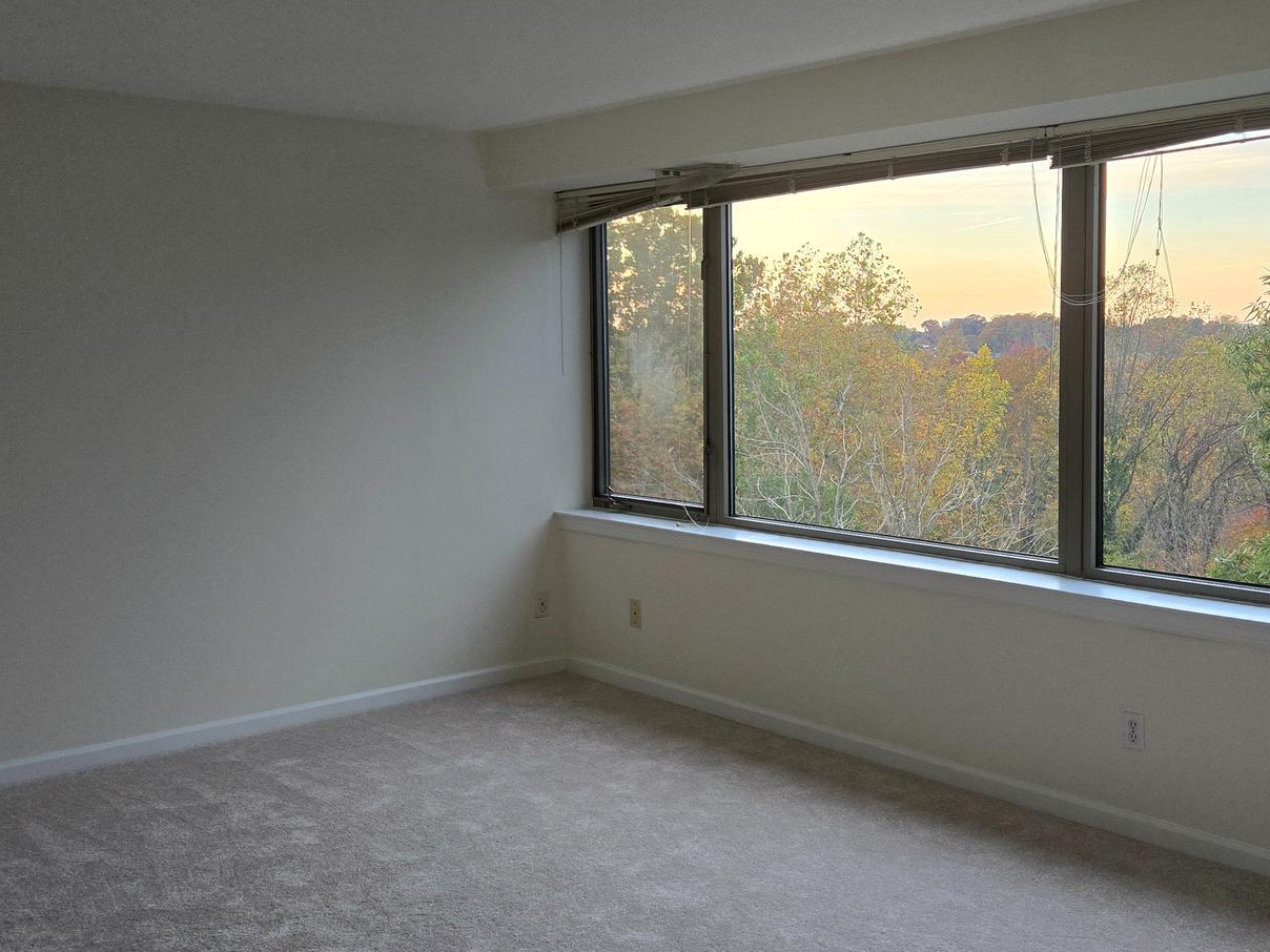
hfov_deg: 47.3
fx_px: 1431
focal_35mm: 39
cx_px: 815
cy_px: 446
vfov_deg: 36.8
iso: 100
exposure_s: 1/120
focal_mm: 5.4
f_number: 1.8
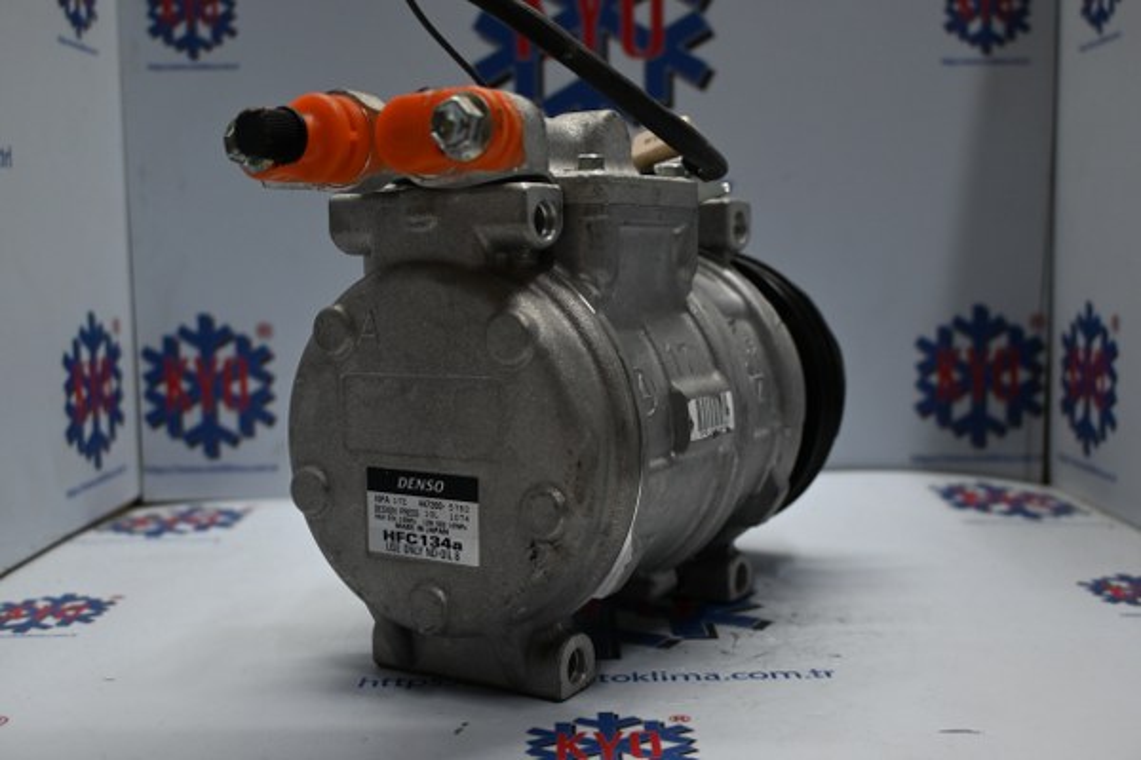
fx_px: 1188
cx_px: 570
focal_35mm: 38
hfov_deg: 51.3
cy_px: 380
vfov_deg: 35.5
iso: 720
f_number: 4.2
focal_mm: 25
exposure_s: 1/125
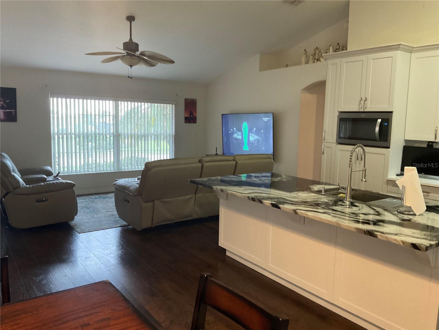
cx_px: 220
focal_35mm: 29
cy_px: 165
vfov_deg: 48.2
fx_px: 368
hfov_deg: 61.7
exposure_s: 1/60
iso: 200
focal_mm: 3
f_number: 1.8
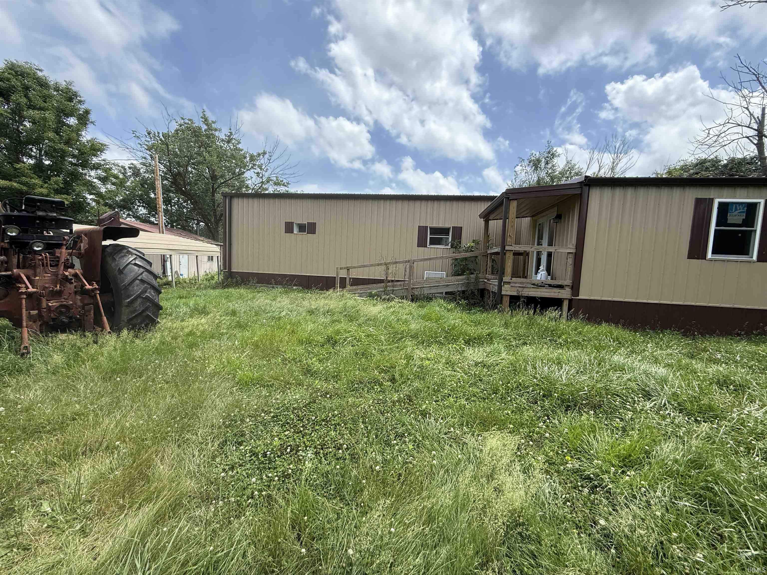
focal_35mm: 14
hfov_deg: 102.1
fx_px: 310
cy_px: 288
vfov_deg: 85.7
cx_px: 384
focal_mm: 2.22
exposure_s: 1/942
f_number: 2.2
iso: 64
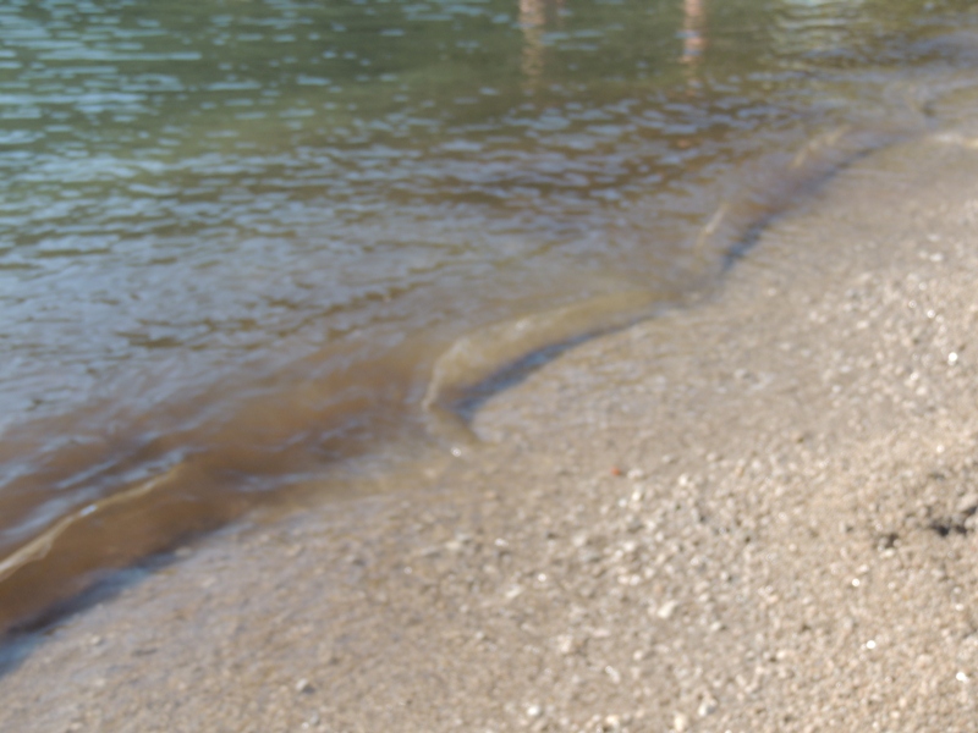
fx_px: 1554
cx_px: 489
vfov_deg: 26.6
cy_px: 366
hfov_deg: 34.9
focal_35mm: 55
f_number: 3.7
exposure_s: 1/400
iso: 100
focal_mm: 9.8
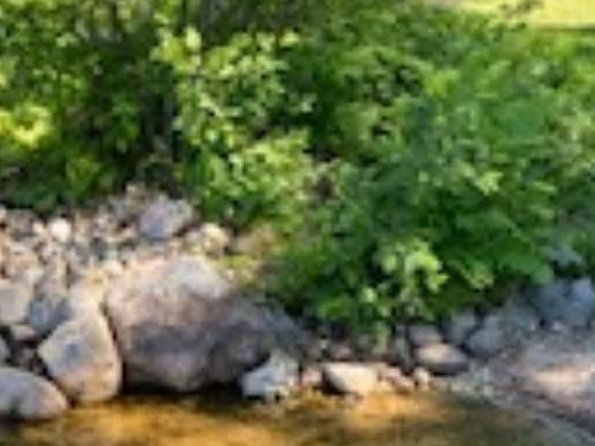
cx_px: 309
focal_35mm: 65
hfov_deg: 29.8
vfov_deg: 22.4
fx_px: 1117
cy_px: 323
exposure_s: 1/265
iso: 32
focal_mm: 4.25
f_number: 1.8
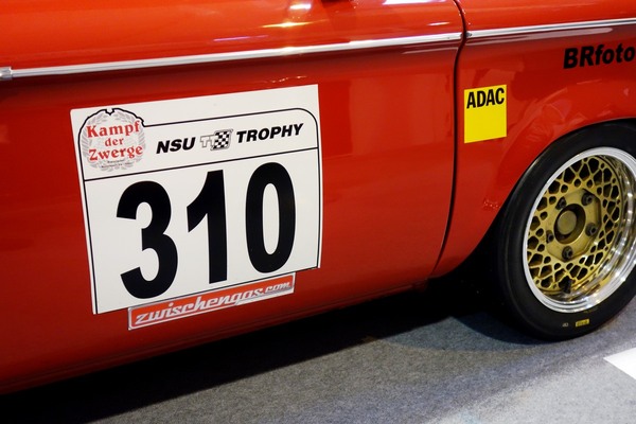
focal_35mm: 47
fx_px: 830
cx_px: 318
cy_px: 212
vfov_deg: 28.6
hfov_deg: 41.9
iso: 800
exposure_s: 1/40
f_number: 3.2
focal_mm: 17.4
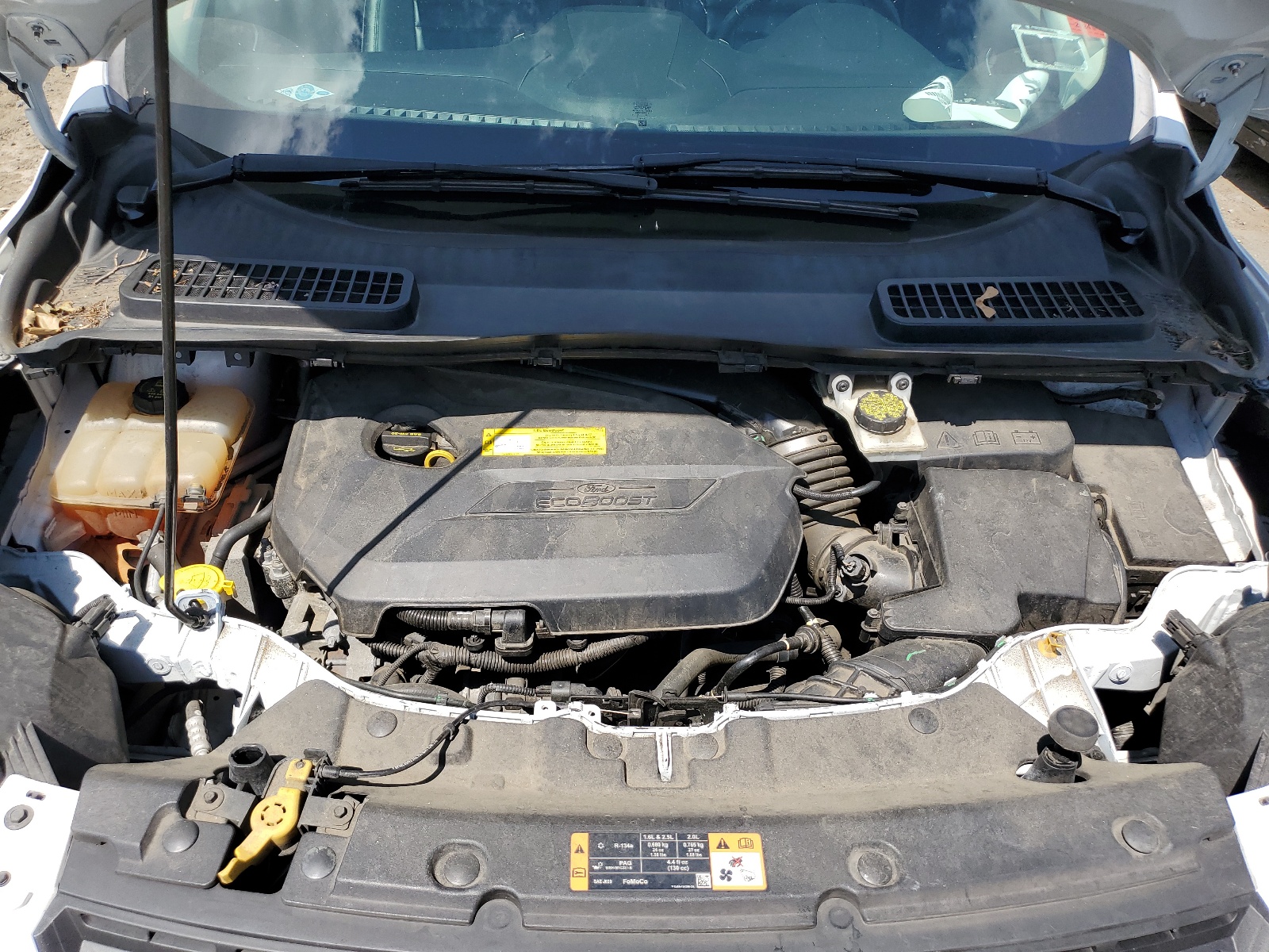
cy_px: 476
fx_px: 953
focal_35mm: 26
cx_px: 634
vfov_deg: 53.1
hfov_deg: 67.3
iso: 50
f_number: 1.5
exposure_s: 1/2000
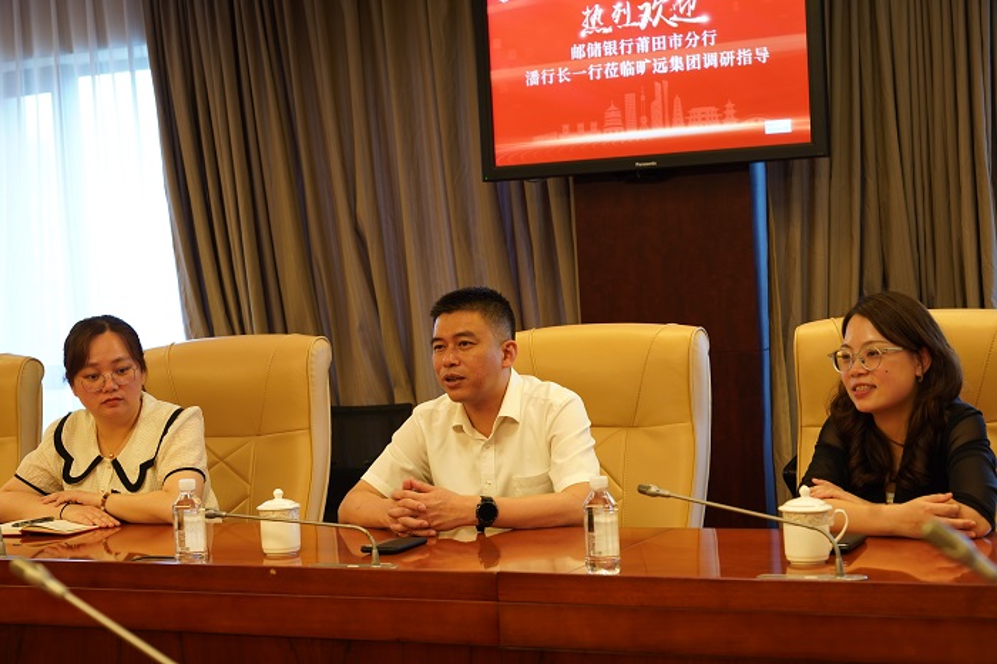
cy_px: 332
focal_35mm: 62
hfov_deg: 32.2
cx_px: 498
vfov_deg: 21.8
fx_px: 1724
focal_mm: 62.3
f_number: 5.6
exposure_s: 1/15
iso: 1000
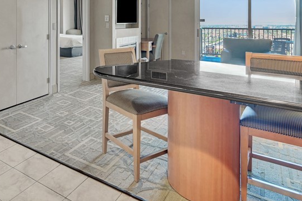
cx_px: 72
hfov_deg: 61.5
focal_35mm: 28
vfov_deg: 41.9
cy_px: 13
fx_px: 235
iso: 400
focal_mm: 14
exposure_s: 1/2
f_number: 8
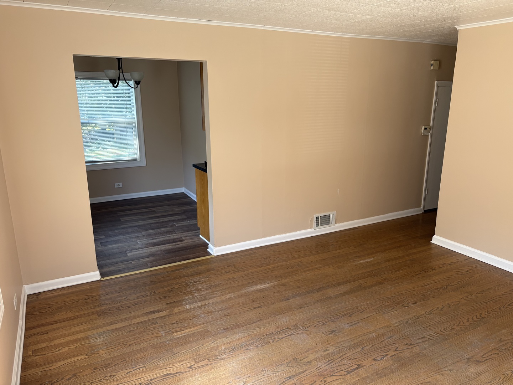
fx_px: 385
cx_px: 256
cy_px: 192
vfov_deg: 53.1
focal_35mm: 26
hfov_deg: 67.3
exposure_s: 1/121
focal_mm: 5.96
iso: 125
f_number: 1.6
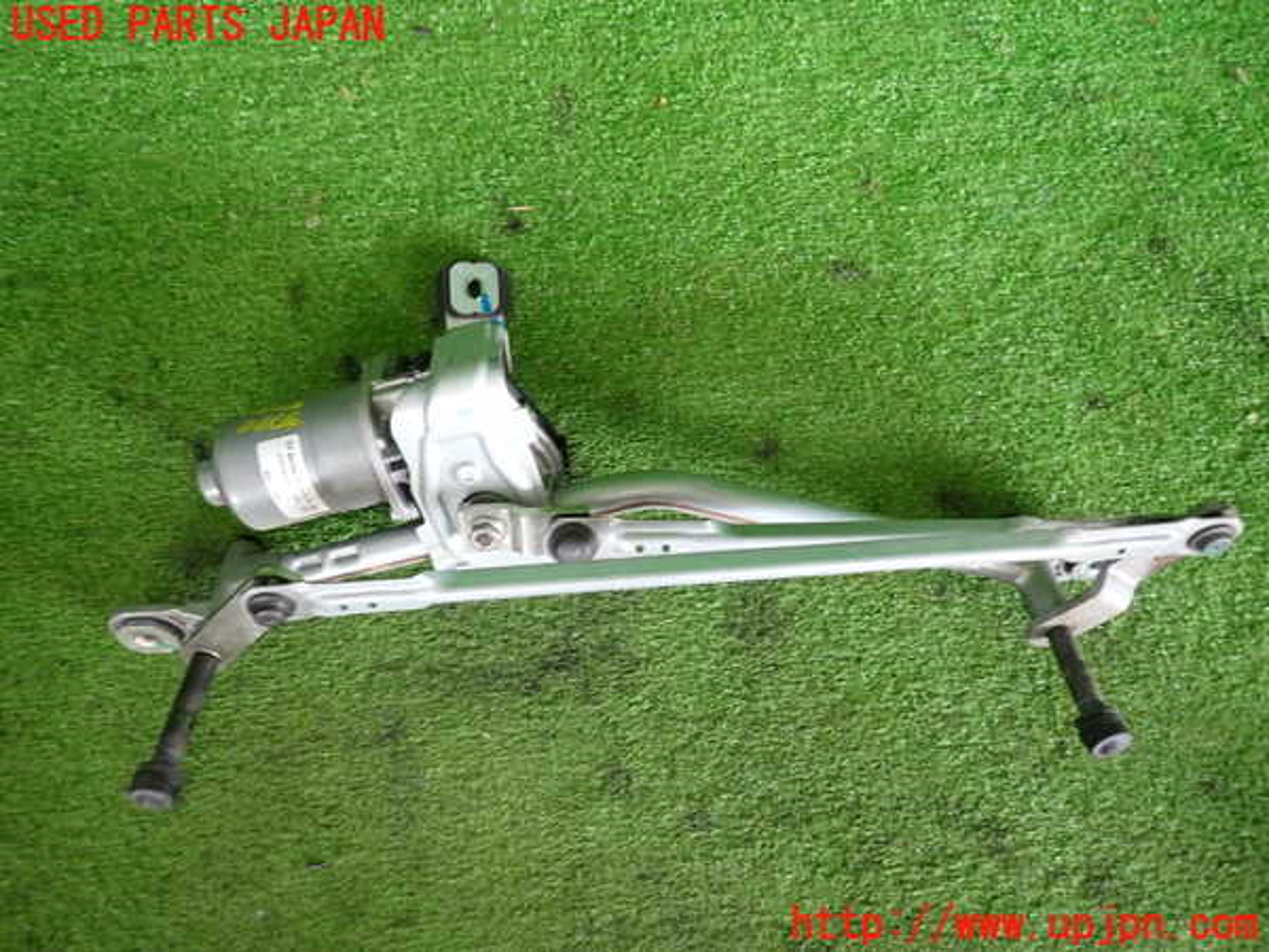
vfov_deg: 54.9
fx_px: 916
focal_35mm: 25
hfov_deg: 69.4
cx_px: 634
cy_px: 476
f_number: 2
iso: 200
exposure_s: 1/50
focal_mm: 4.5
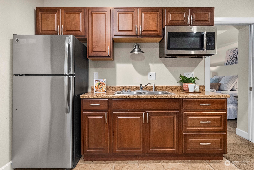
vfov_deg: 62.0
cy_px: 85
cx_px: 127
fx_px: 141
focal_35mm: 20
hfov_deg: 83.9
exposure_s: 1/60
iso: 1600
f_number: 9
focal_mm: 20
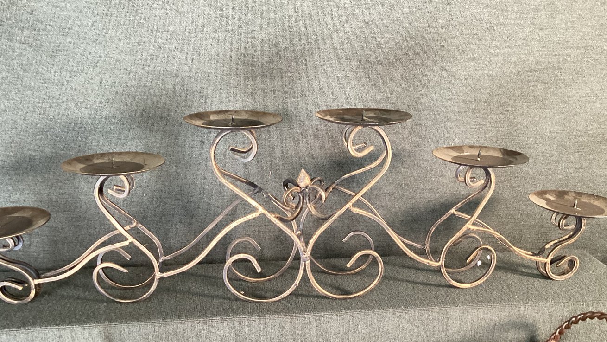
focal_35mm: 39
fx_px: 628
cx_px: 307
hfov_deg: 51.6
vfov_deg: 30.2
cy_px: 233
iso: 250
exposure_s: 1/50
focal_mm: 3.3
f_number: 2.4
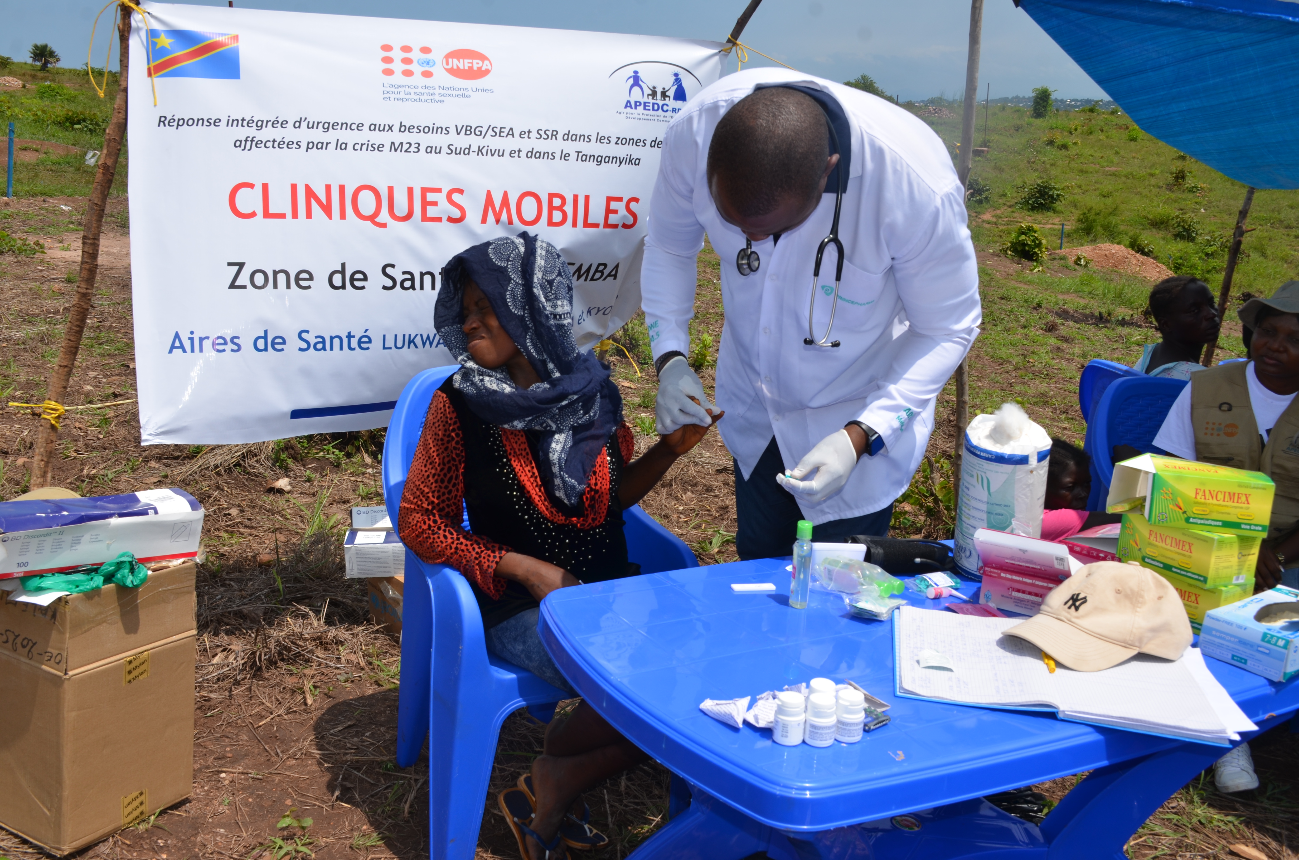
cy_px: 430
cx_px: 650
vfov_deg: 39.8
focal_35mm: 33
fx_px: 1188
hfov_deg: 57.3
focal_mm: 22
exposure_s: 1/250
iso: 100
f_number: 10
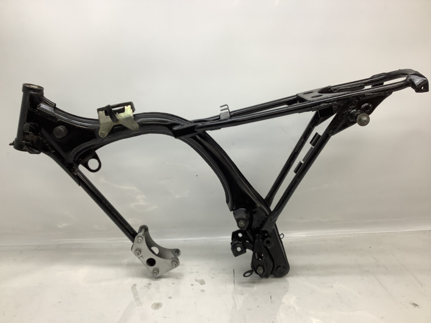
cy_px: 162
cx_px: 216
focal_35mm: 31
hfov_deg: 58.4
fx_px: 386
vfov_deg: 45.4
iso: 32
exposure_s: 1/120
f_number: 2.4
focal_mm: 3.3
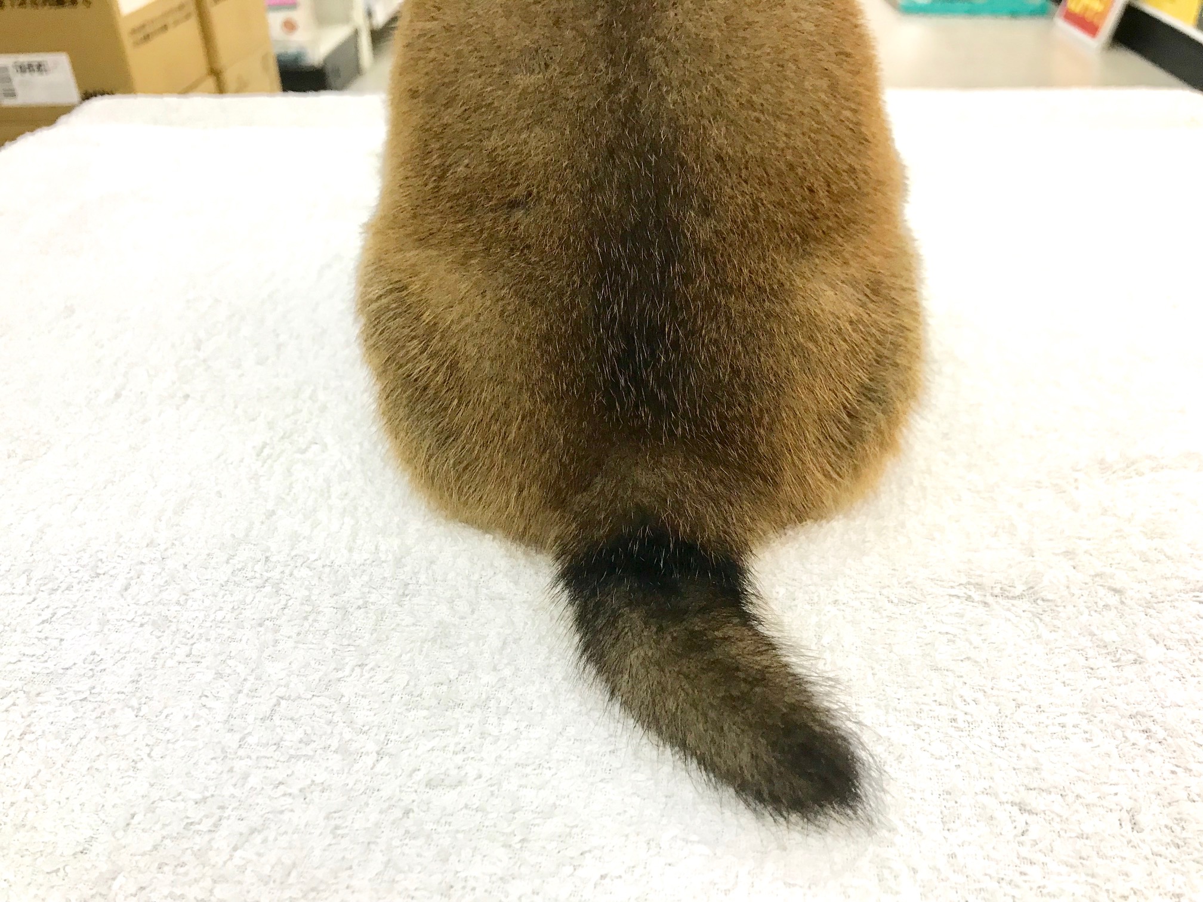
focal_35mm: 28
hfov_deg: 63.4
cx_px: 602
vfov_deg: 49.7
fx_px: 973
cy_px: 451
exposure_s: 1/33
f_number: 1.8
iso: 32
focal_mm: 3.99
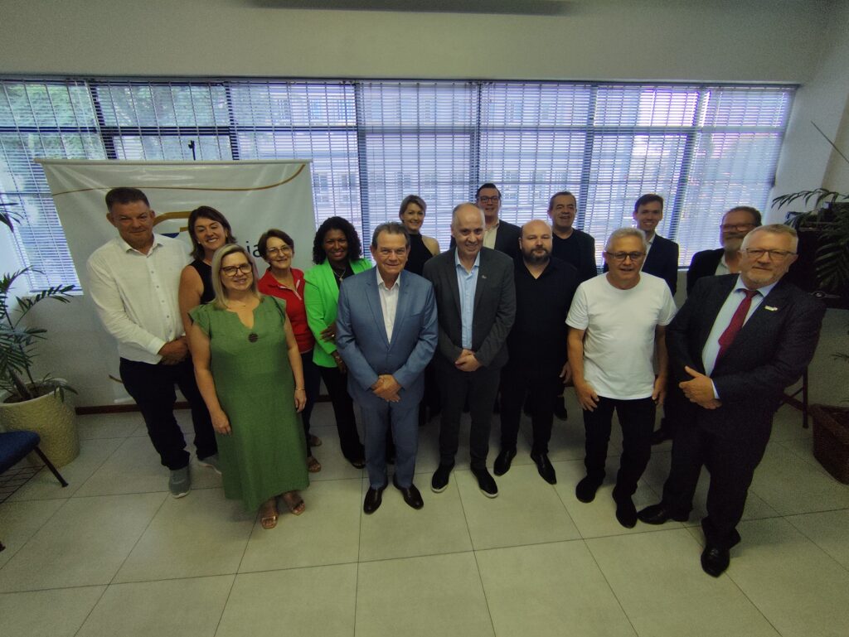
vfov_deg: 78.2
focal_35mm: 16
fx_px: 393
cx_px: 424
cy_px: 318
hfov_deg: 94.5
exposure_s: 1/120
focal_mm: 1.65
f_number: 2.2
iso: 100
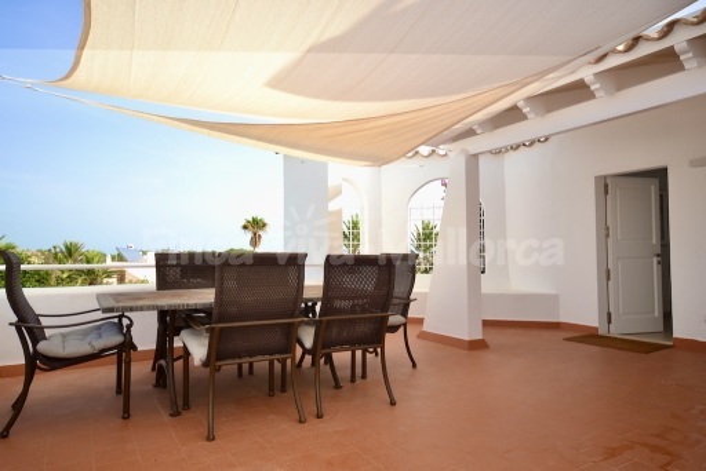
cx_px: 353
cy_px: 236
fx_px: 441
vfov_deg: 56.2
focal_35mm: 22
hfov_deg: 77.3
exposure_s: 1/160
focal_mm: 15
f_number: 6.3
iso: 100
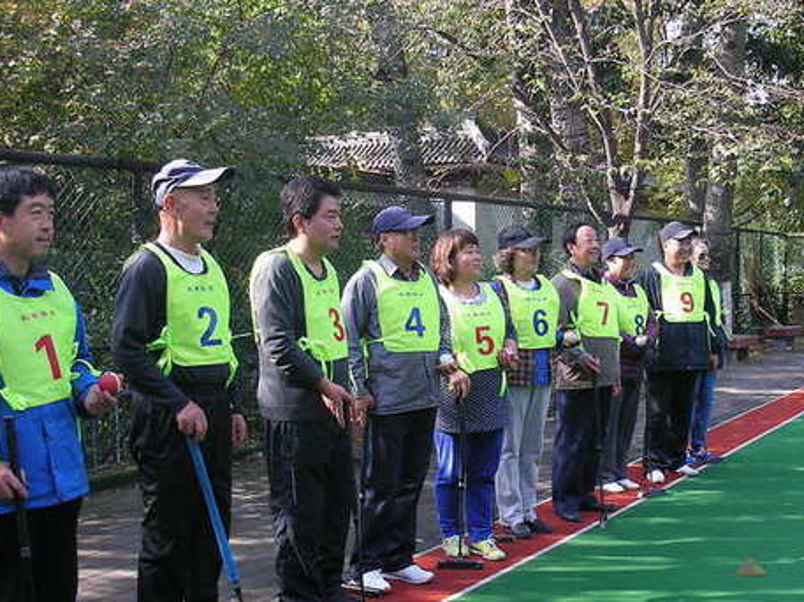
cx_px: 405
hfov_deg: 41.3
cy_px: 352
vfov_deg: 31.4
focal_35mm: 46
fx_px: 1068
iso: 50
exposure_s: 1/132
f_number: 2.8
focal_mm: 5.8
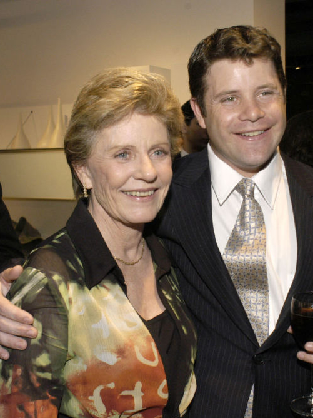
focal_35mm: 53
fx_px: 639
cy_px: 208
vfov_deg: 36.2
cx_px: 216
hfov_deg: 27.3
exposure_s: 1/50
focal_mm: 24
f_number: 5.6
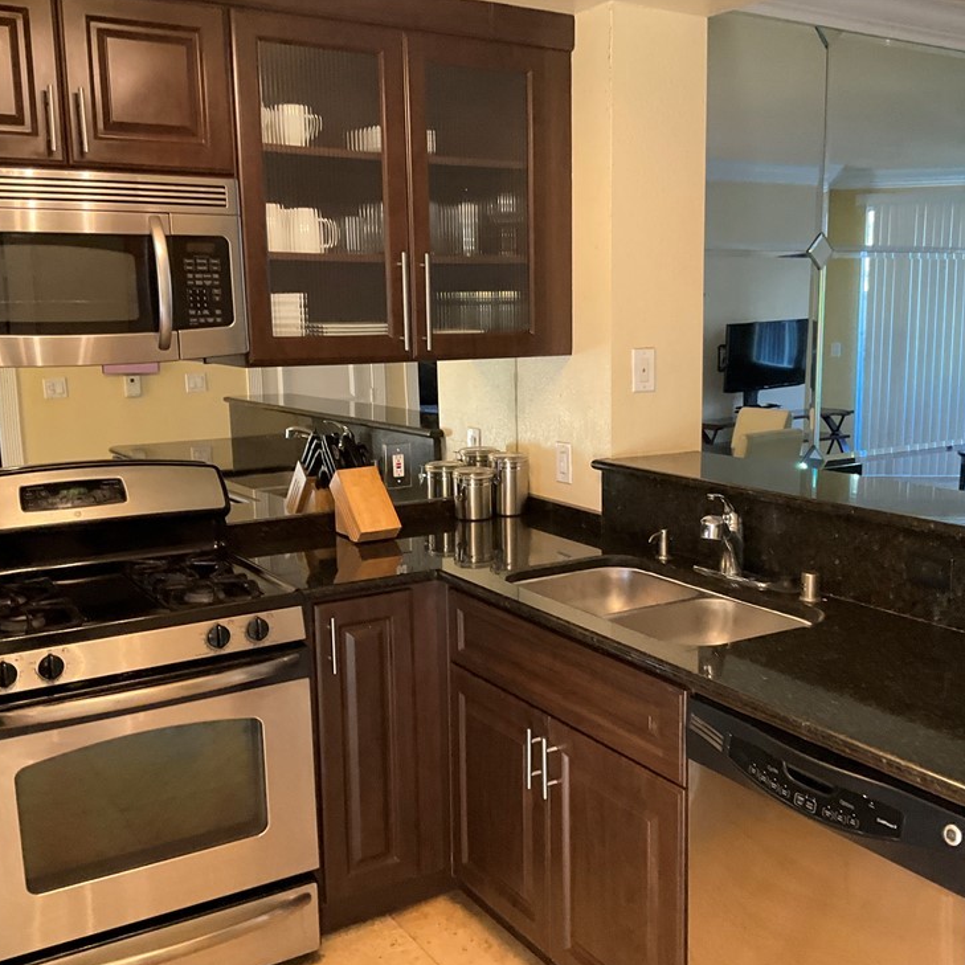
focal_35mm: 36
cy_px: 503
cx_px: 531
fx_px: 1135
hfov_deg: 46.0
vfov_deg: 46.0
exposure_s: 1/60
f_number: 1.8
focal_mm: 3
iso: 250
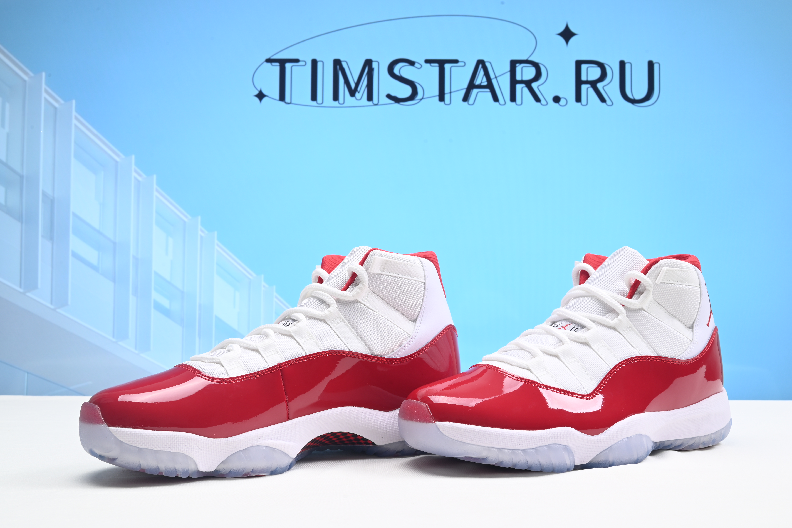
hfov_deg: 49.5
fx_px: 858
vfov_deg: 34.2
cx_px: 396
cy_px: 264
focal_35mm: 39
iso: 100
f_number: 16
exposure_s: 1/2
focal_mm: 39
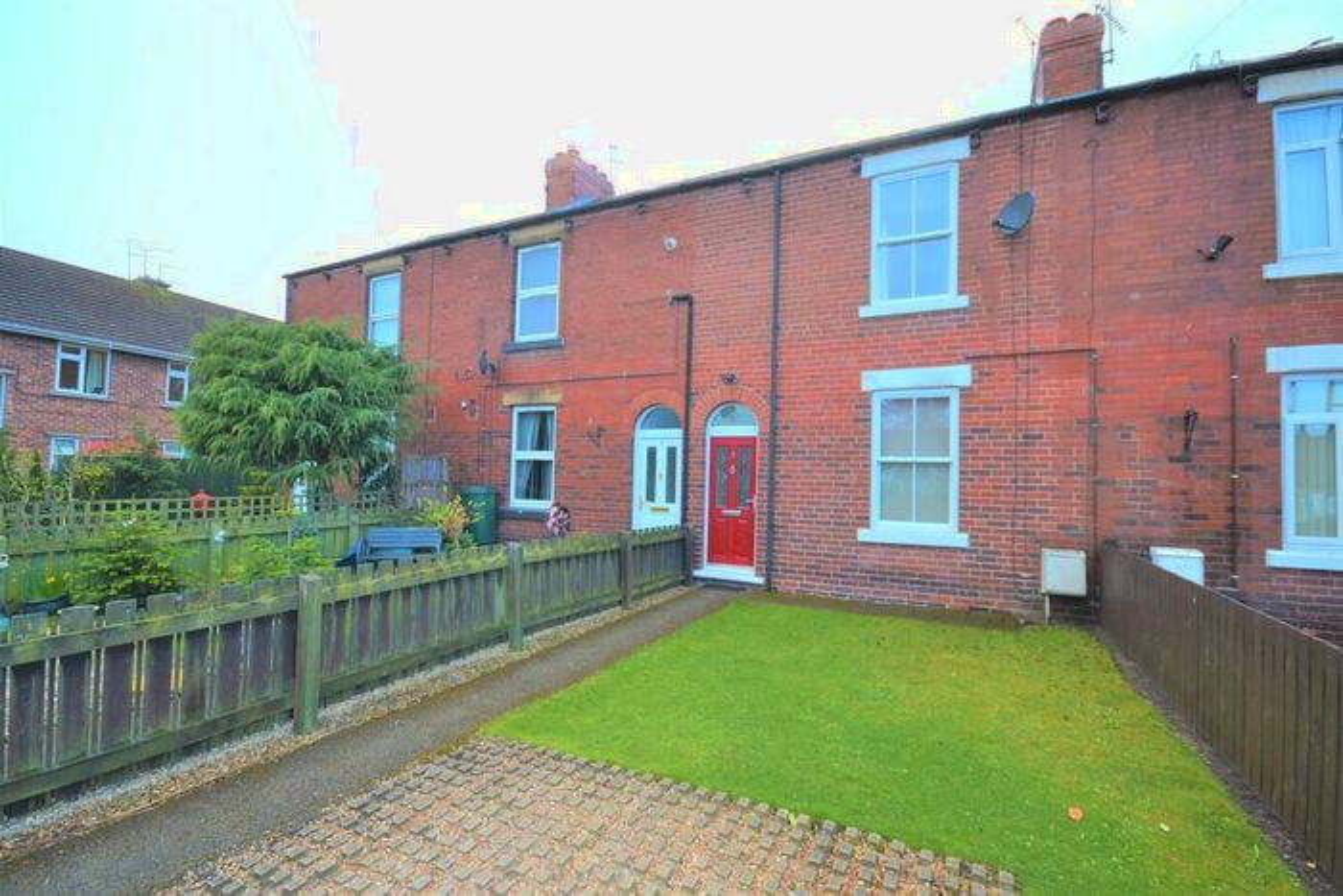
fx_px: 560
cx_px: 672
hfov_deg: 100.4
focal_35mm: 15
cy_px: 448
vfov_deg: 77.4
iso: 160
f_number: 5.6
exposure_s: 1/125
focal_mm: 10
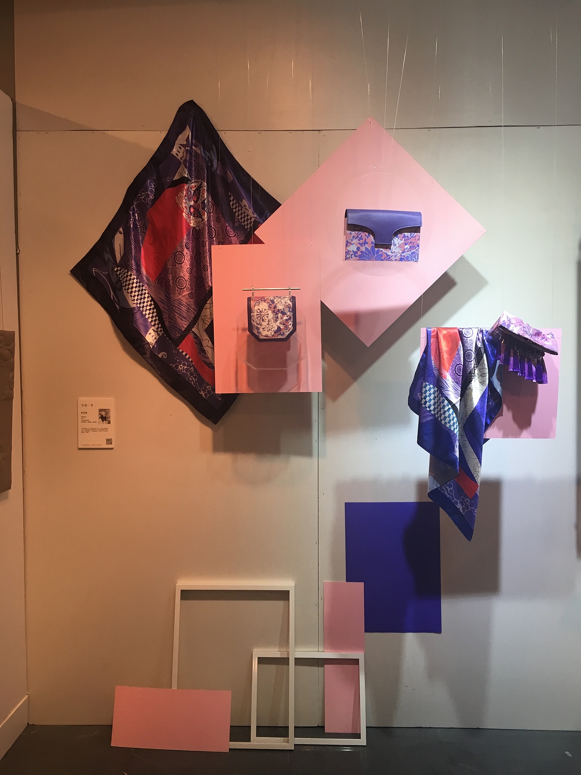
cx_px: 290
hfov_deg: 48.2
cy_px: 388
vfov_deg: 61.7
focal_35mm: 29
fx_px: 649
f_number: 2.2
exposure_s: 1/33
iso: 64
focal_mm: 4.15
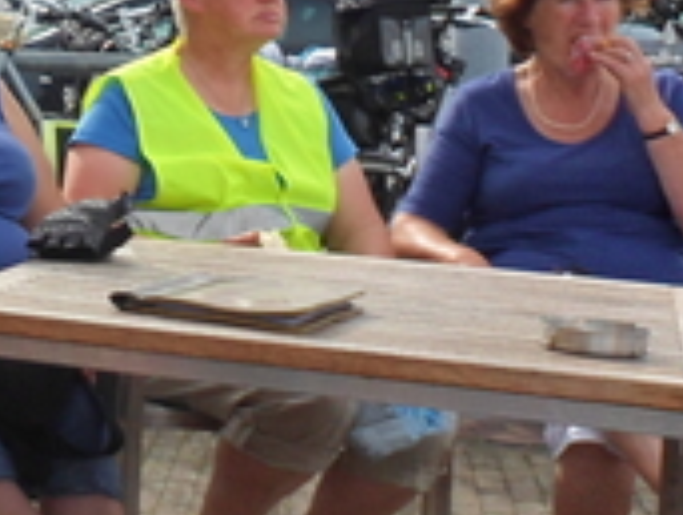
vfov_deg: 15.9
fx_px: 1799
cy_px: -28
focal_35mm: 91
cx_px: -387
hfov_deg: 18.6
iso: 80
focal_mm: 4.9
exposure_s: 1/500
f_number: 3.3
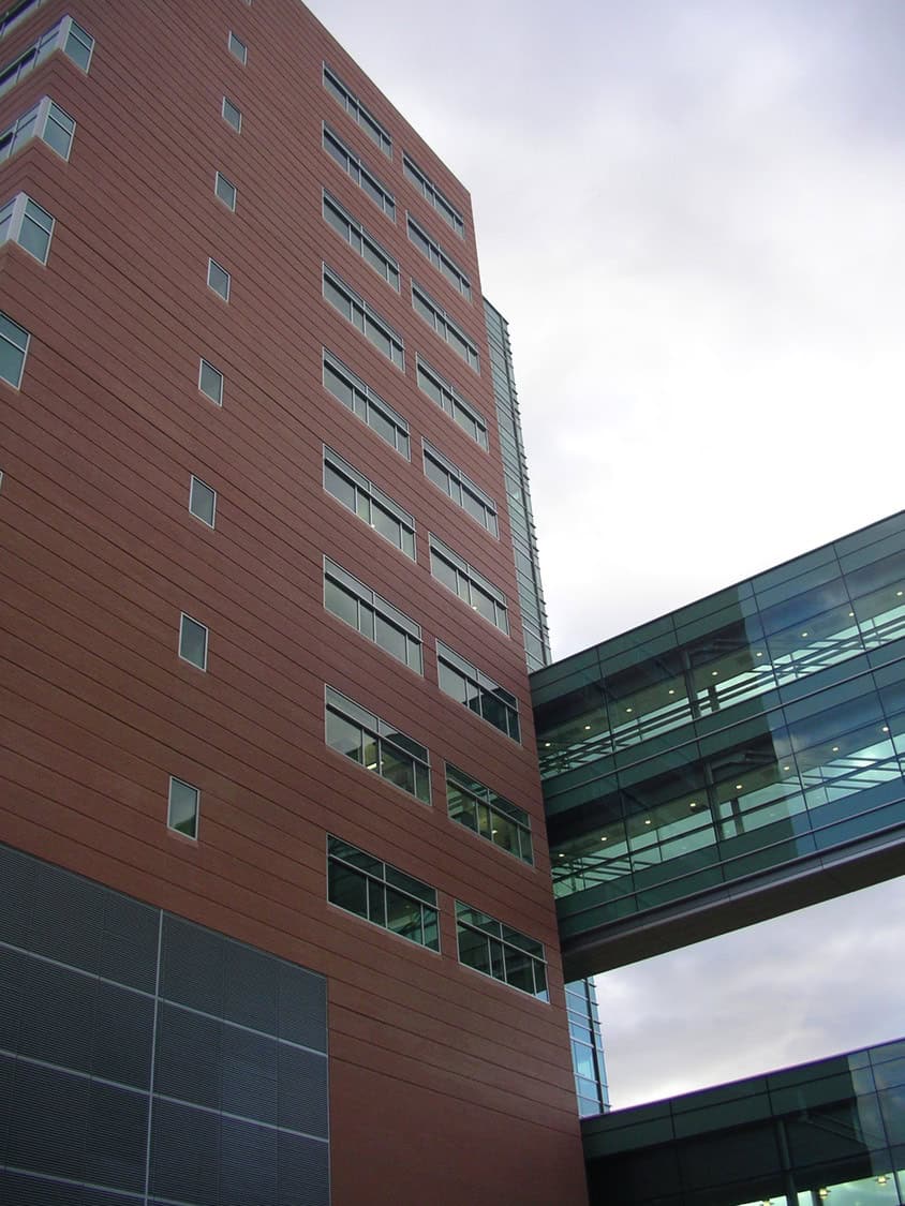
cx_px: 452
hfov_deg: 38.7
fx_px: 1290
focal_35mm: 37
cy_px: 603
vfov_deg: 50.1
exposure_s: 1/200
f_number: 2.8
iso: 64
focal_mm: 5.7
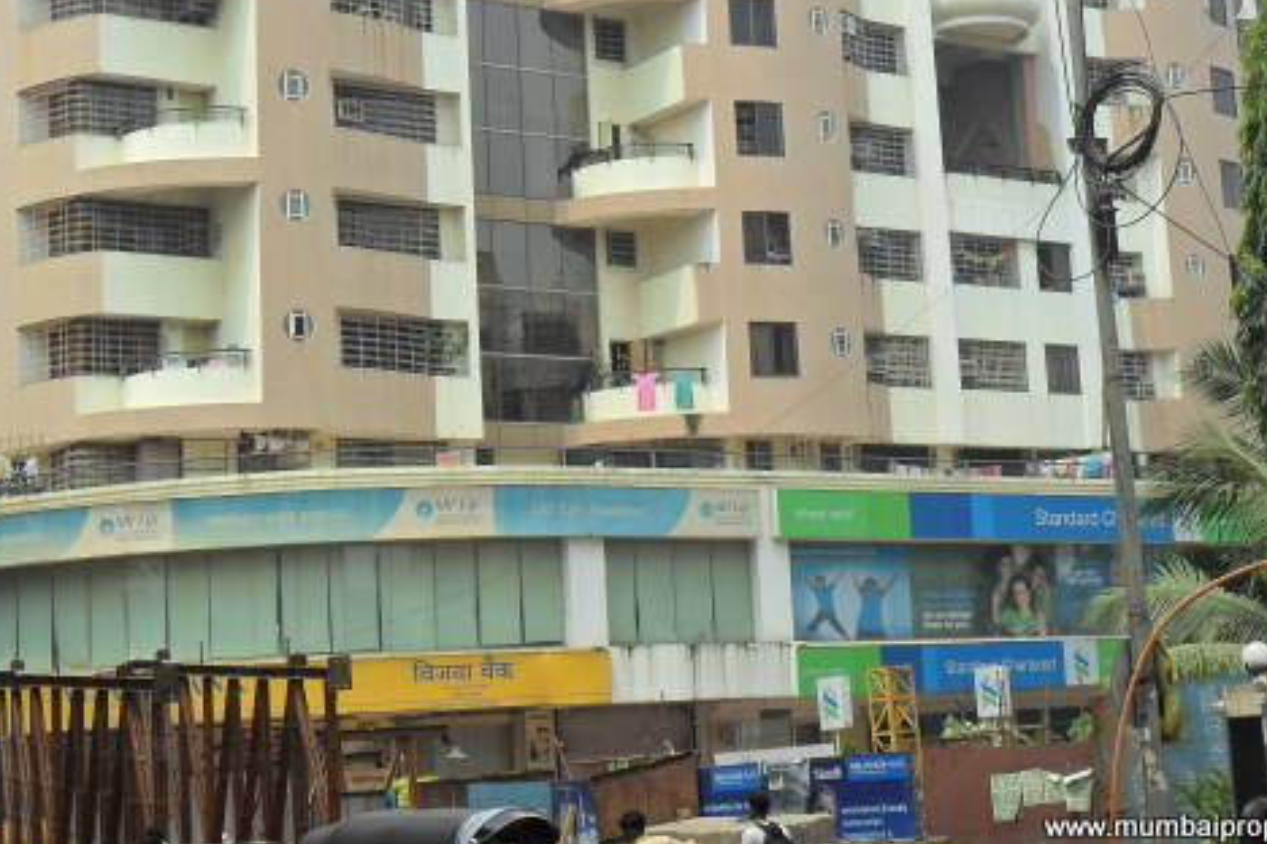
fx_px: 2604
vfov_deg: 18.3
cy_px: 230
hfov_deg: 27.3
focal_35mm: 74
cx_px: 698
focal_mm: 9.3
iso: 100
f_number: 5
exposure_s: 1/500
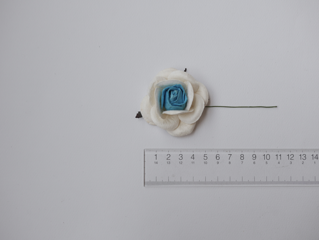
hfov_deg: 46.8
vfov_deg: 36.0
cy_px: 120
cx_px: 160
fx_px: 369
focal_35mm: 40
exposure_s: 1/320
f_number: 3.2
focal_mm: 20
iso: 200
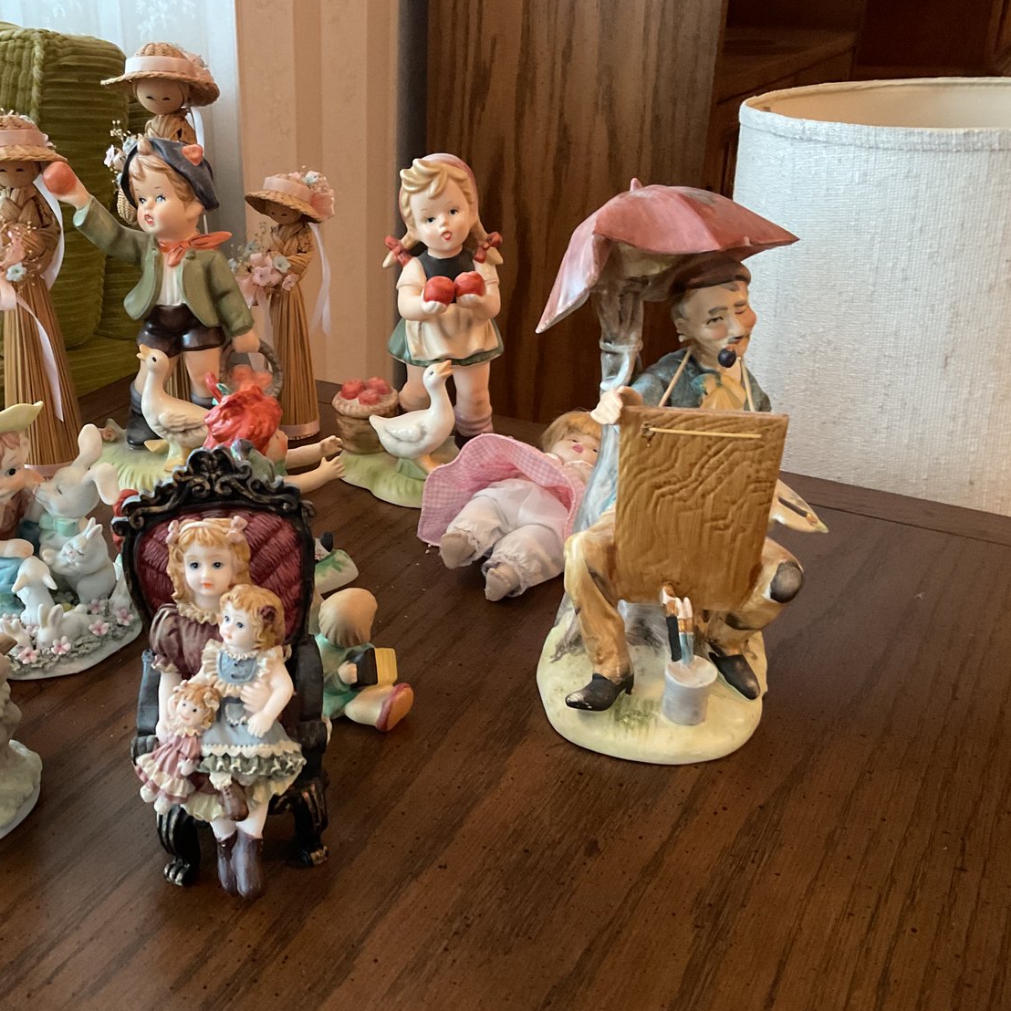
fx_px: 1157
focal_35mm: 35
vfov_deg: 47.2
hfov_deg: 46.5
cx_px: 335
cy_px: 514
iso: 250
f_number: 1.8
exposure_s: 1/30
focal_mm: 3
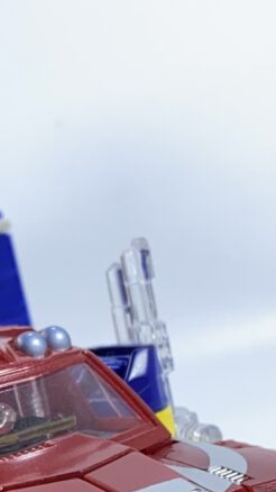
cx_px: -135
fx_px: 1394
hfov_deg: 10.9
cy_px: 429
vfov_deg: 19.7
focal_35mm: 107
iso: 32
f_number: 1.8
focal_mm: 4.25
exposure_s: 1/100
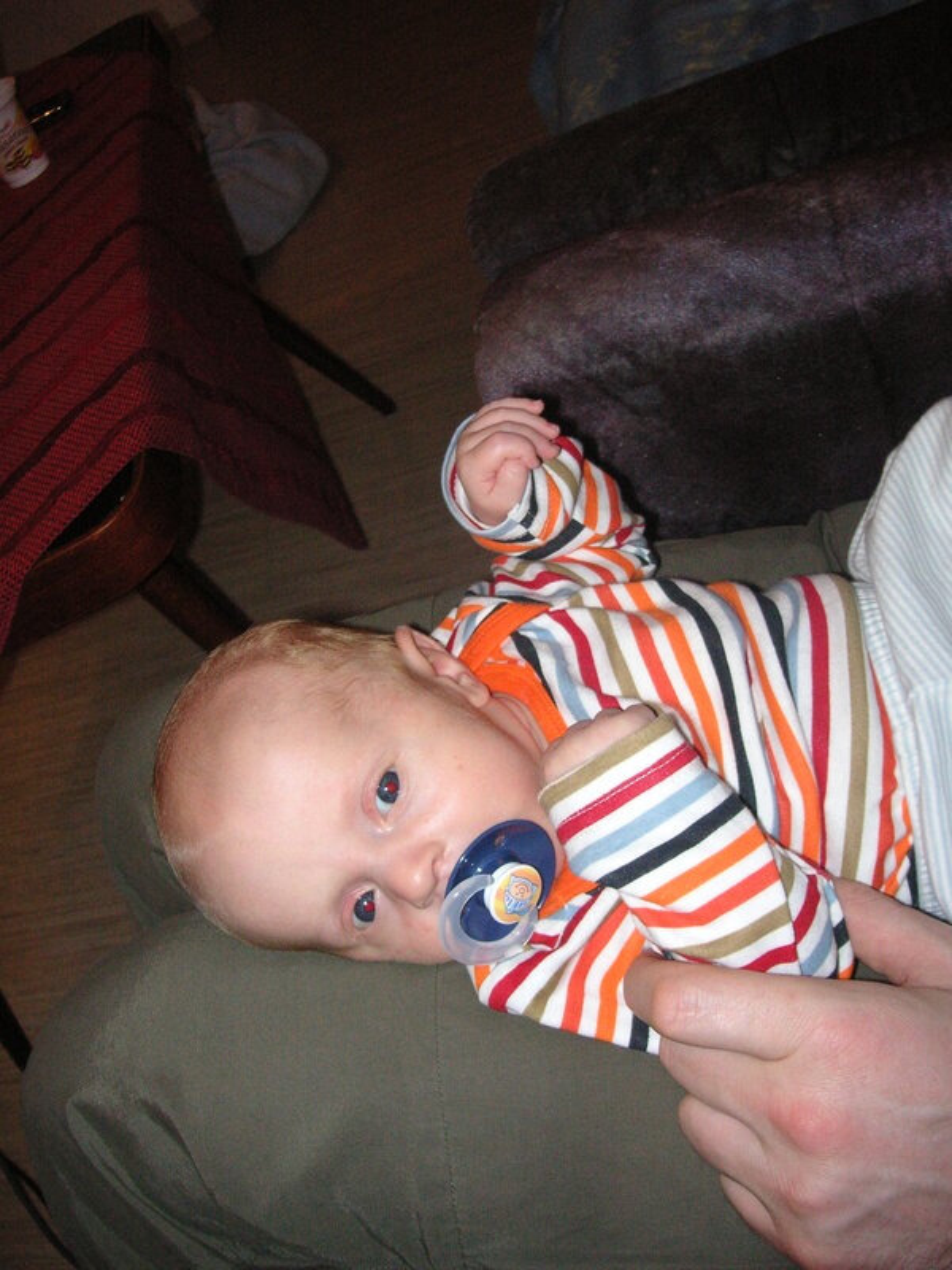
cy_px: 635
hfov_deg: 38.7
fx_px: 1357
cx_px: 476
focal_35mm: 37
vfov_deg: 50.1
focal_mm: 6.1
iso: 160
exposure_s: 1/45
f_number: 2.8
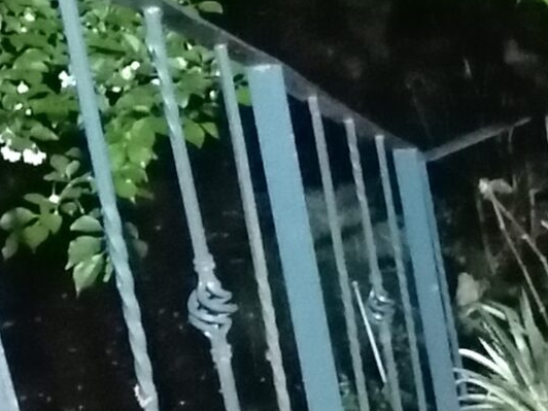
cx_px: 936
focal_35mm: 130
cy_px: 161
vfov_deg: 11.4
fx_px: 2058
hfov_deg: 13.8
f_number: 1.8
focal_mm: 3.62
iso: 3200
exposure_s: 1/12.5
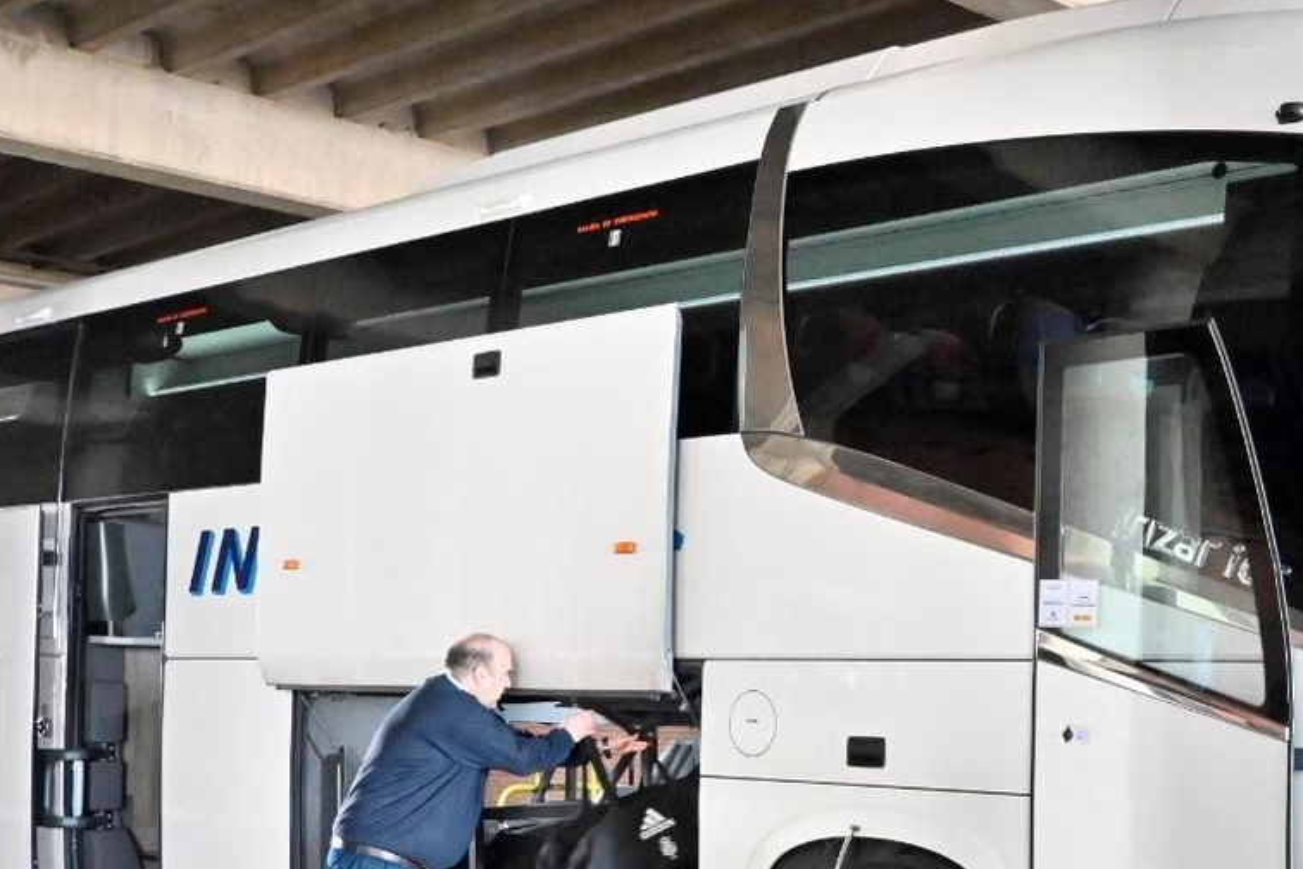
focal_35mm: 56
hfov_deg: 35.6
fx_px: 2010
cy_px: 658
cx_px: 867
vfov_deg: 24.1
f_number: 3.5
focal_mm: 17.5
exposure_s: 1/125
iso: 6400
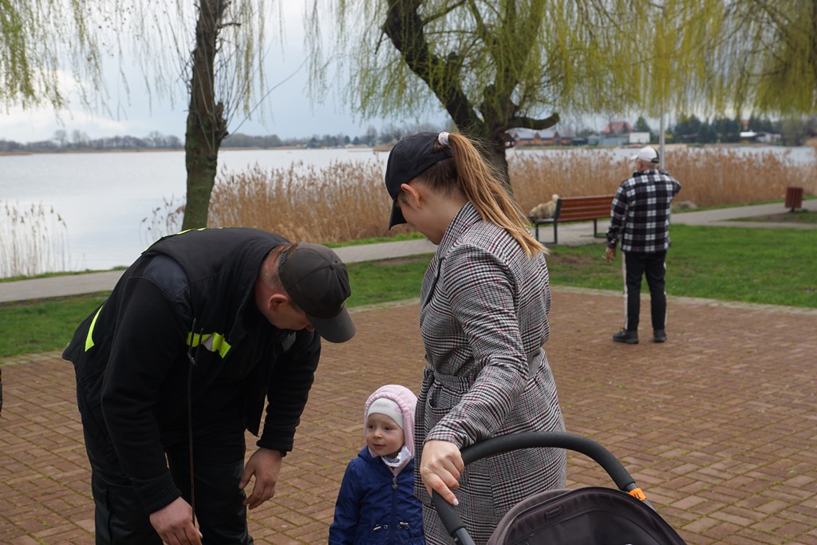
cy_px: 272
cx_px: 408
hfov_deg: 43.6
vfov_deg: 29.9
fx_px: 1021
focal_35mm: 45
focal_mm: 30
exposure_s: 1/400
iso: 100
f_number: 4.5
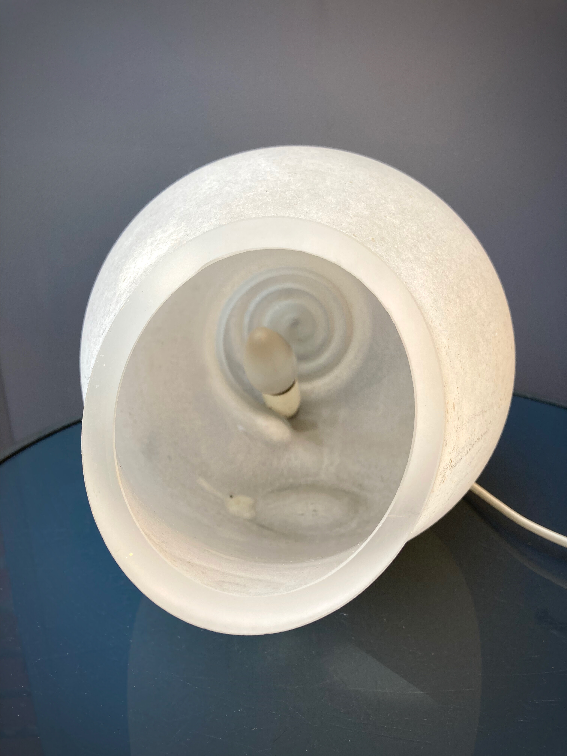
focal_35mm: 28
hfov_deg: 49.7
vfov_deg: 63.4
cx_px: 284
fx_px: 612
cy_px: 378
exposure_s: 1/133
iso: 20
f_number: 1.8
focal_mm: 3.99
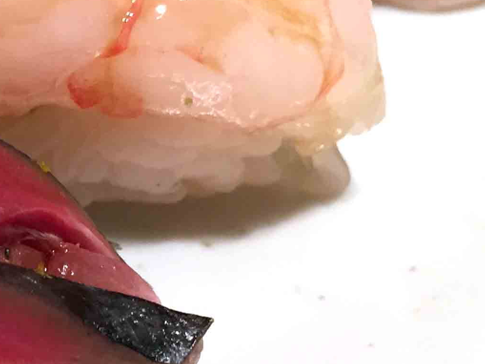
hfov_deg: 19.4
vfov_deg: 15.9
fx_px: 1303
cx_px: -151
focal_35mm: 93
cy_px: 173
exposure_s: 1/33
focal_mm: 4.15
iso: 80
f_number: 2.2
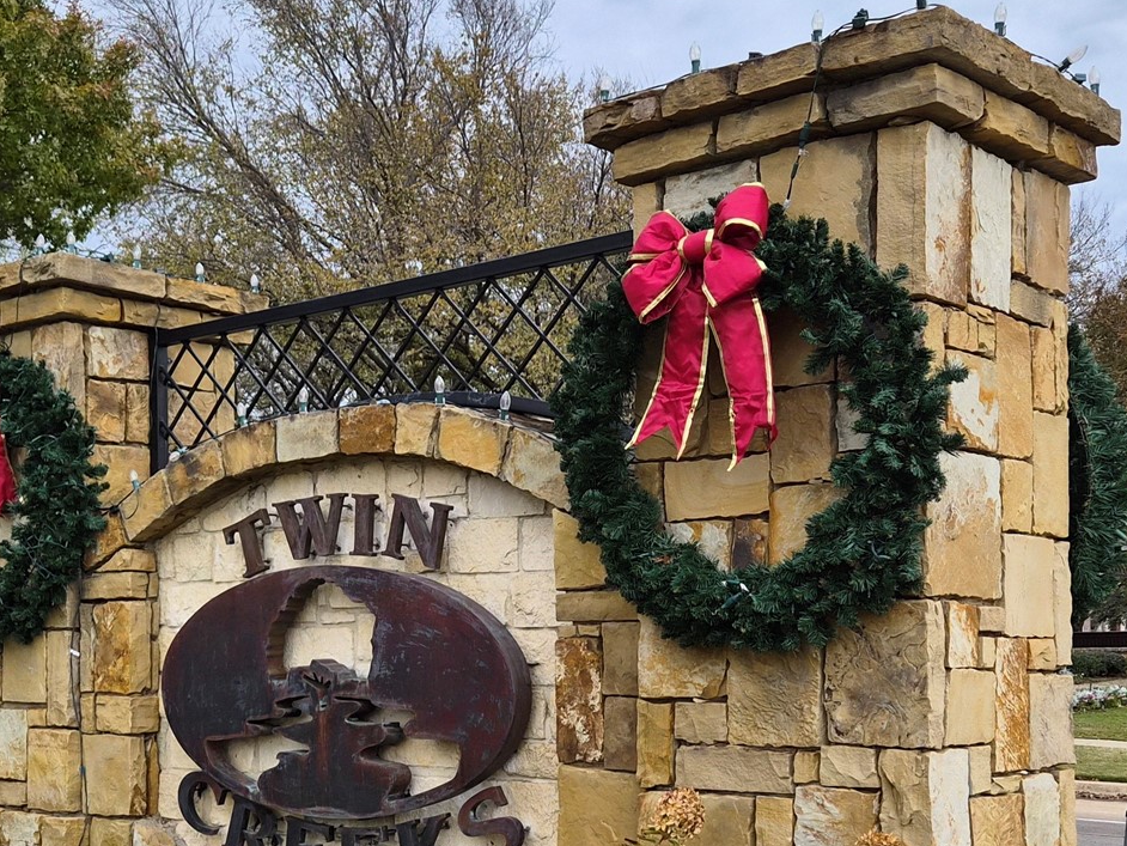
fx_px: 1628
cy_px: 584
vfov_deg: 28.9
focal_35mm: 50
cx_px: 435
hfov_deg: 38.0
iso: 80
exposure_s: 1/3200
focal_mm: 5.4
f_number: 1.8
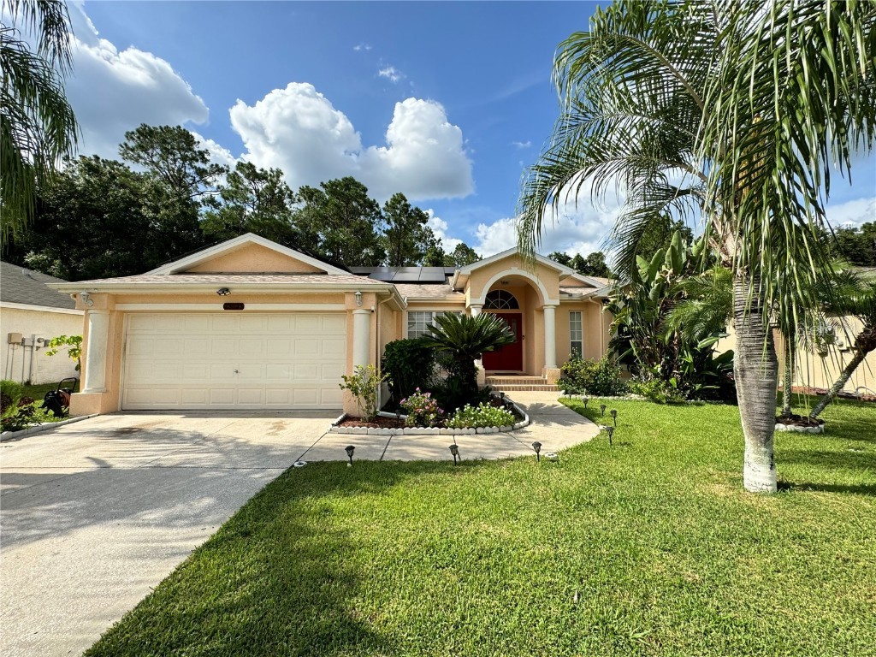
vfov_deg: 85.7
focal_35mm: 14
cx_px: 438
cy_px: 328
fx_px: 354
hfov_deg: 102.1
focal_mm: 2.22
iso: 50
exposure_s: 1/1370
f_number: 2.2
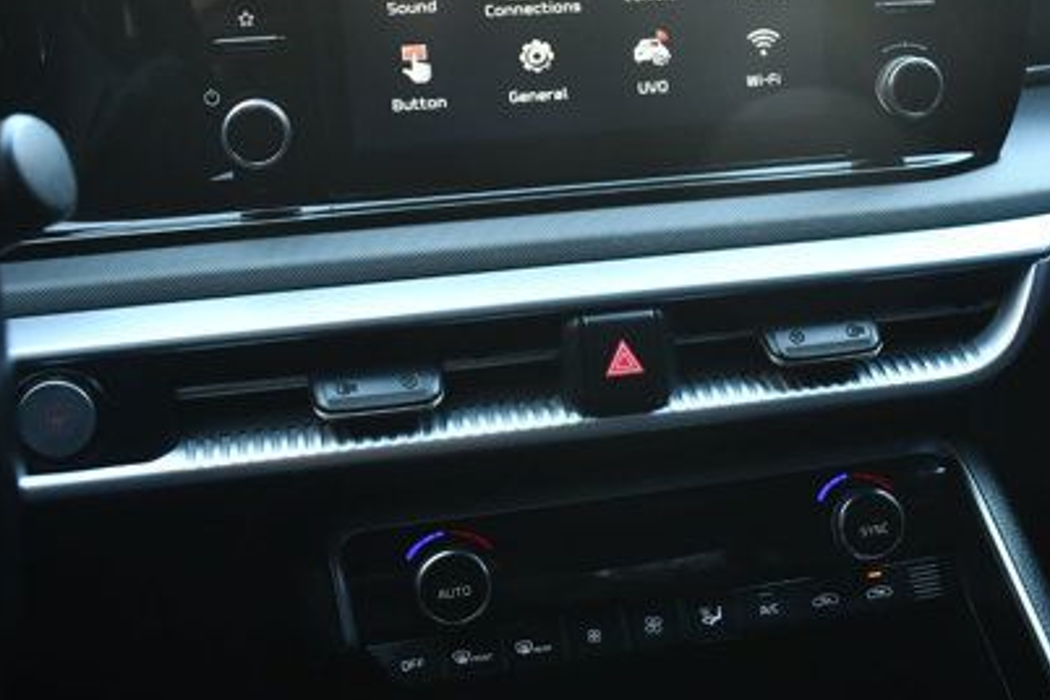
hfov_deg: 45.1
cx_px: 643
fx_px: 1254
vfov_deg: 31.1
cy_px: 278
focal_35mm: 43
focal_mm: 18
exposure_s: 1/125
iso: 1250
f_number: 3.5
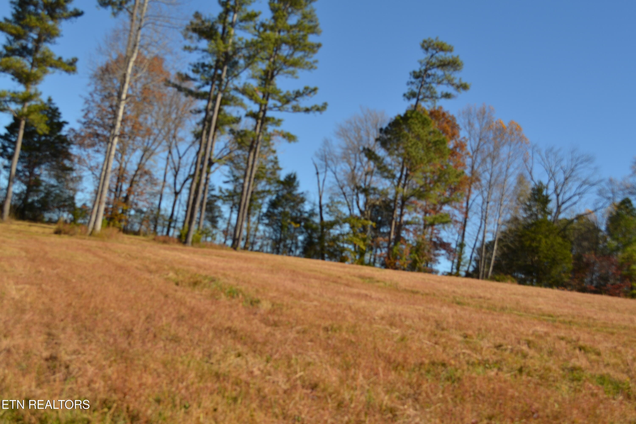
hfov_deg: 45.0
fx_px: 768
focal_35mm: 44
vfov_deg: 30.8
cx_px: 318
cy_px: 212
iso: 100
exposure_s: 1/200
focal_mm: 29
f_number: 7.1
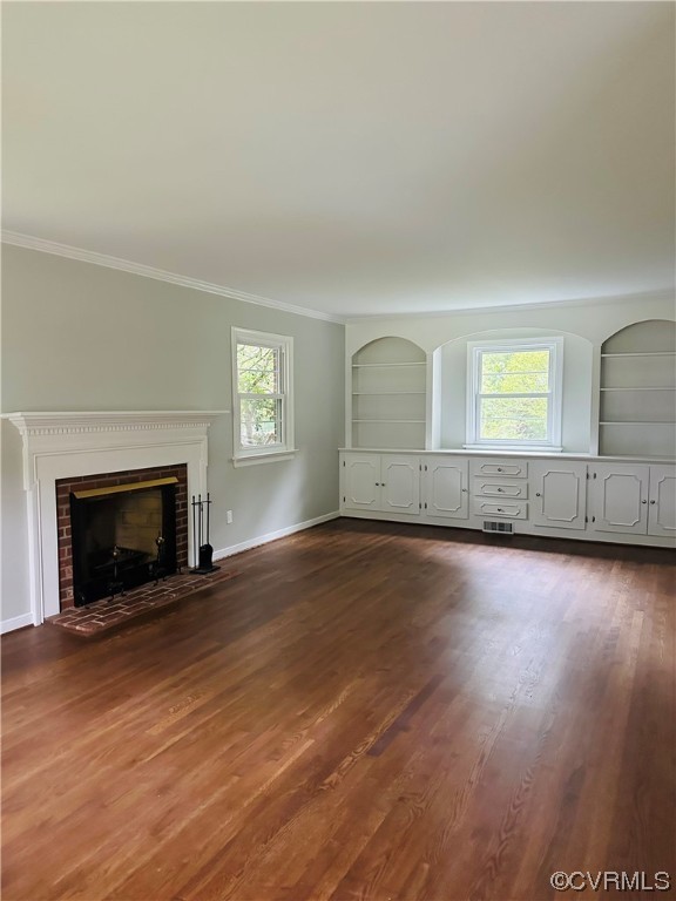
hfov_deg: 56.8
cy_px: 450
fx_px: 625
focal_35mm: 24
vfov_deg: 71.6
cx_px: 338
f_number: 1.78
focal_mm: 6.86
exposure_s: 1/60
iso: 800
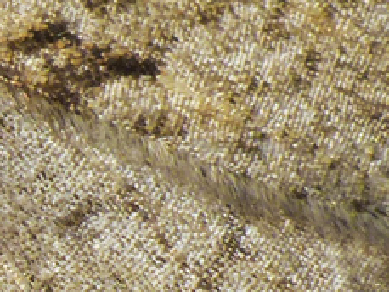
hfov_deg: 1.6
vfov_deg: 1.2
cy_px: 258
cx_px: -321
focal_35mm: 1243
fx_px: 13976
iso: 100
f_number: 8
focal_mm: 35.6
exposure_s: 1/10
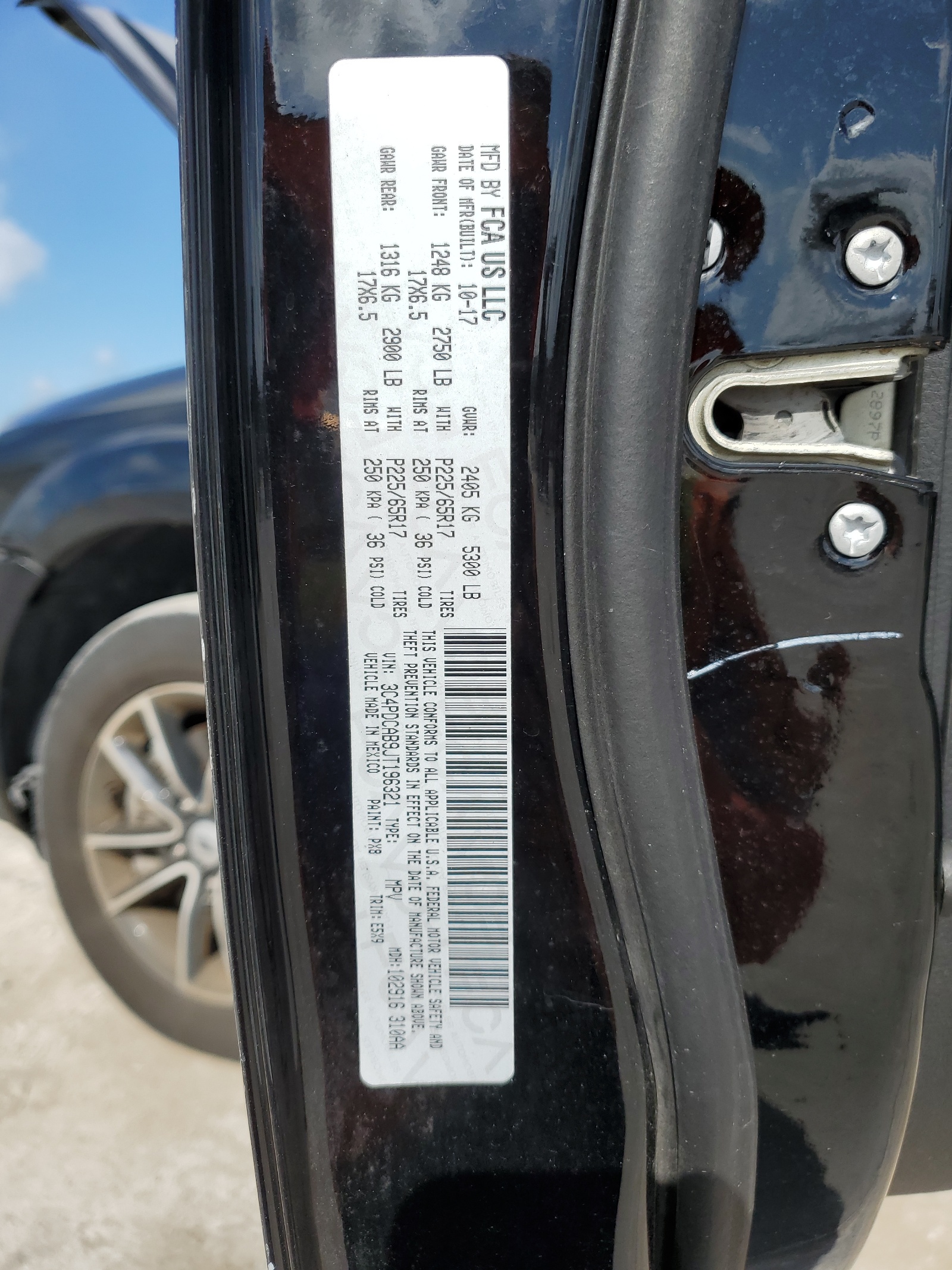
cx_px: 476
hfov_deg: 53.1
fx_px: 953
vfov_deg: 67.3
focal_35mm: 26
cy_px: 635
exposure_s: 1/3333
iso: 50
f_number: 1.5
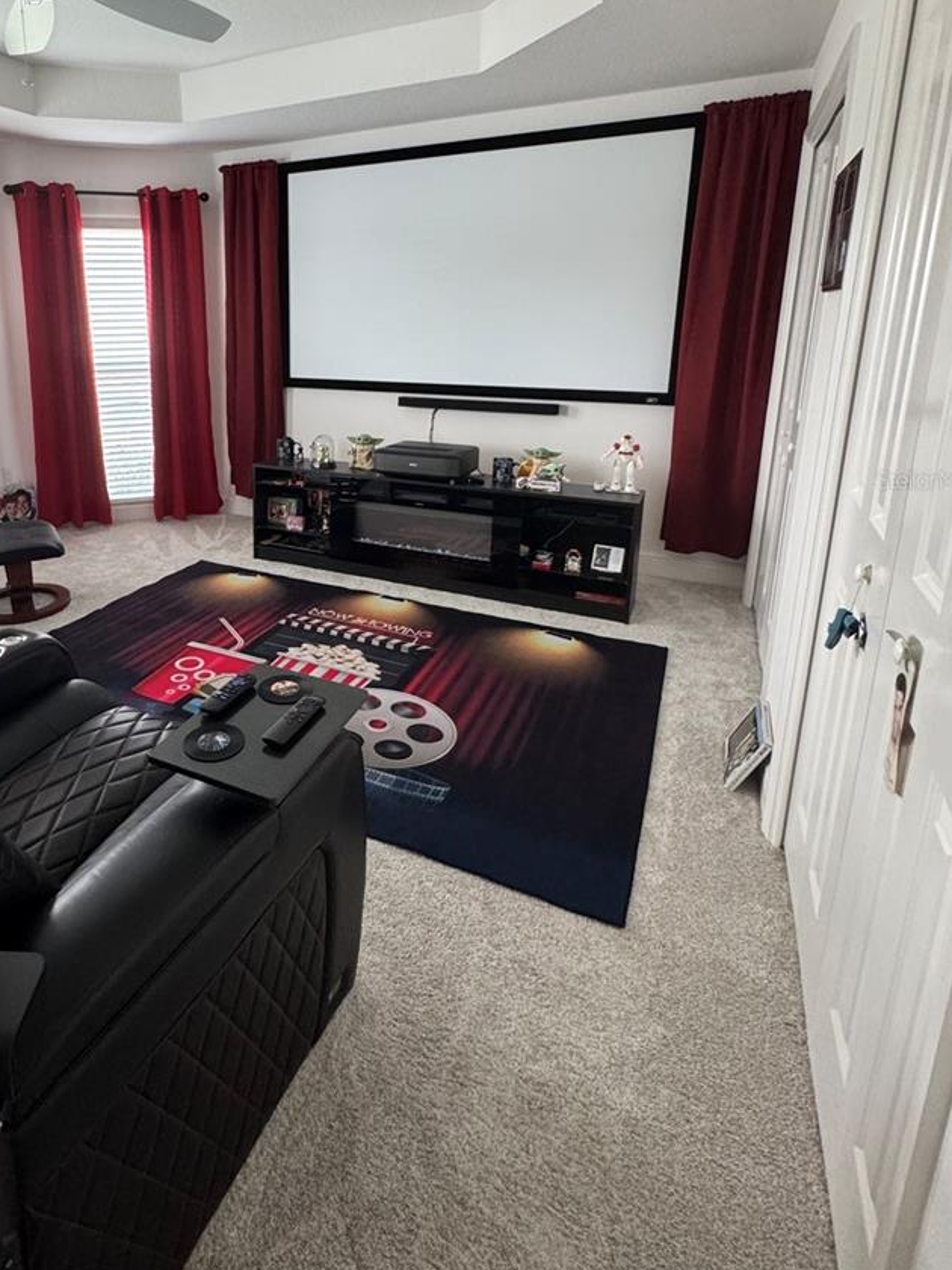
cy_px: 479
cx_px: 304
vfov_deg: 80.3
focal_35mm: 20
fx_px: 733
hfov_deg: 64.0
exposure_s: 1/60
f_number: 2.2
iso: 400
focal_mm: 2.22
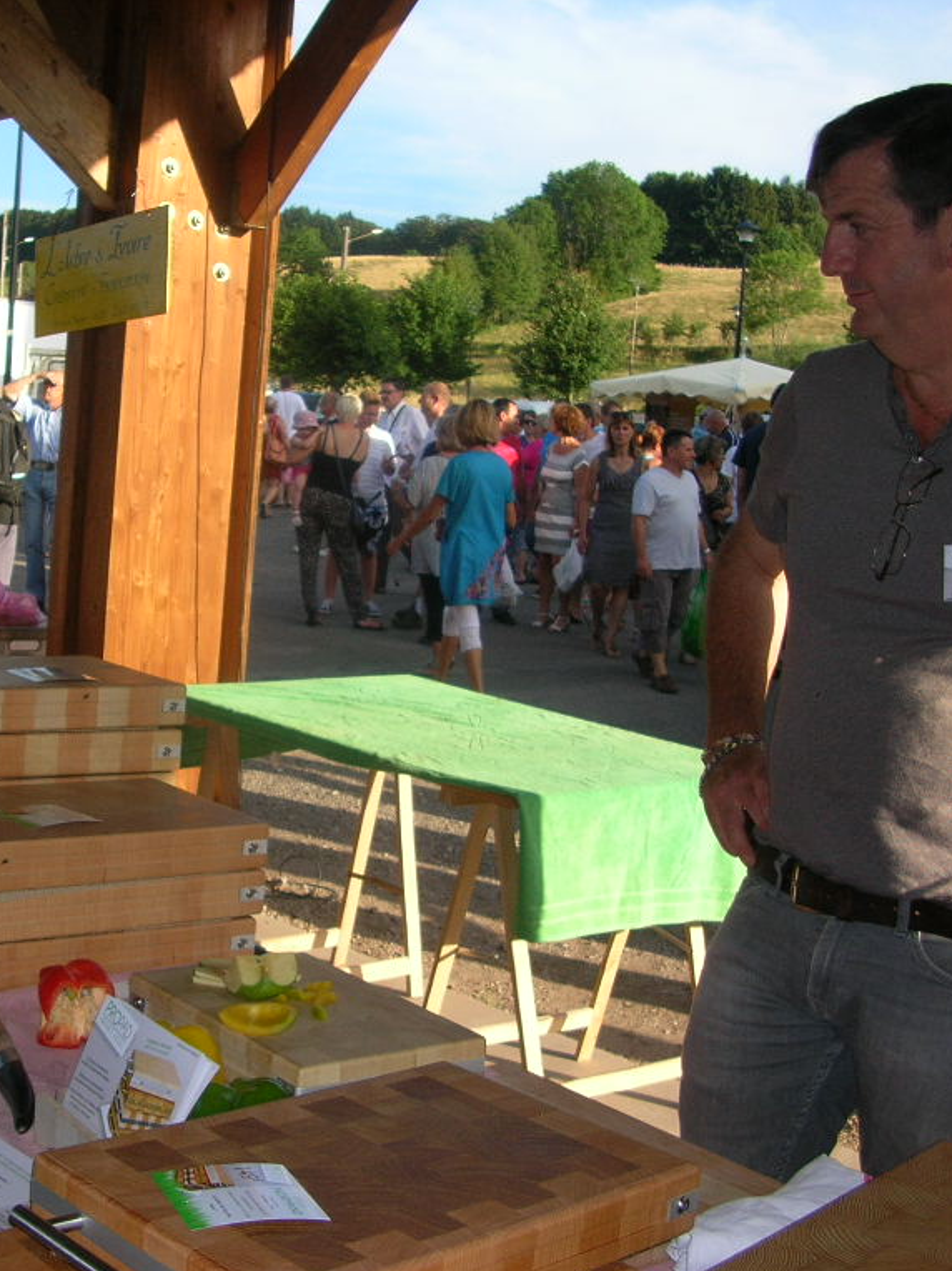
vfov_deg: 40.4
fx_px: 1724
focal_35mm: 47
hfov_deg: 30.6
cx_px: 308
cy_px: 636
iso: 50
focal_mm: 5.8
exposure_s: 1/420
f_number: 2.8
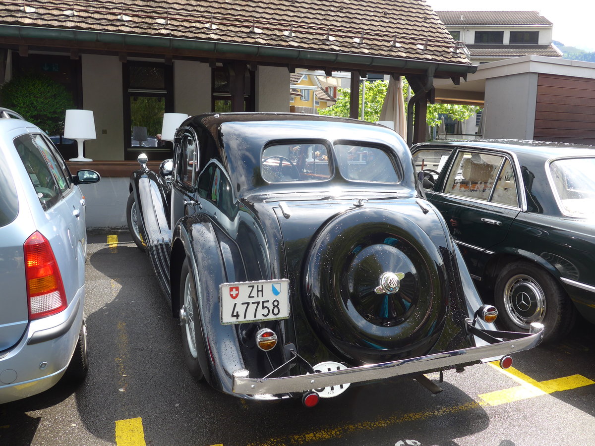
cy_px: 223
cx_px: 298
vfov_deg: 48.2
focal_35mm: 29
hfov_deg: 61.7
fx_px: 498
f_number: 2.8
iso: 80
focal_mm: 6
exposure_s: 1/400
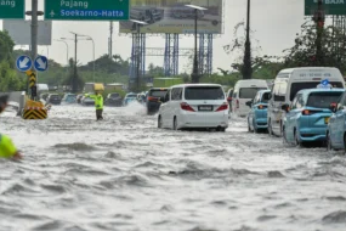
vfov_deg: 6.9
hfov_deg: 10.3
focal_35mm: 199
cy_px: 146
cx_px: 95
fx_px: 1912
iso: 250
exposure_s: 1/800
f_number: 4
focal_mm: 135
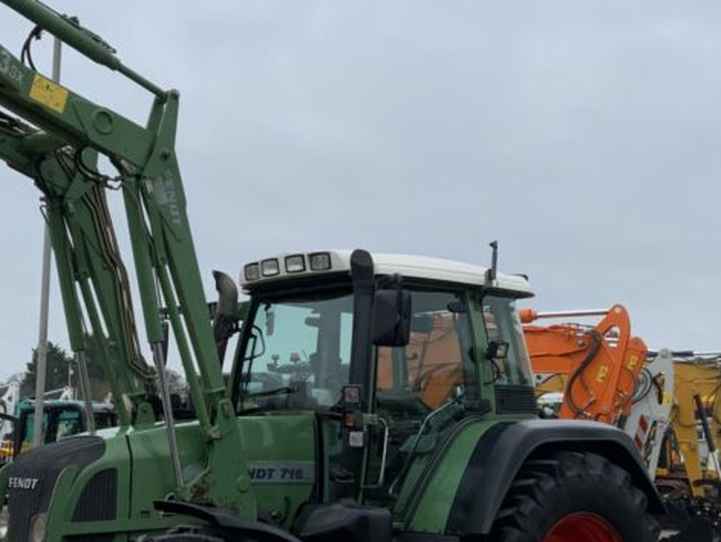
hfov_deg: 30.7
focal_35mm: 63
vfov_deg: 23.2
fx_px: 1313
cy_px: 348
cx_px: 323
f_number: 1.8
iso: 16
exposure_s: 1/509
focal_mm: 3
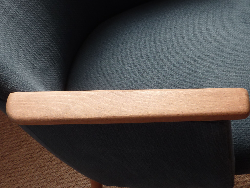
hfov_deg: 39.7
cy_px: 94
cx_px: 125
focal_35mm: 48
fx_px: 347
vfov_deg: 30.3
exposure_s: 1/30
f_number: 3.3
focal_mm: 4.4
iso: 80
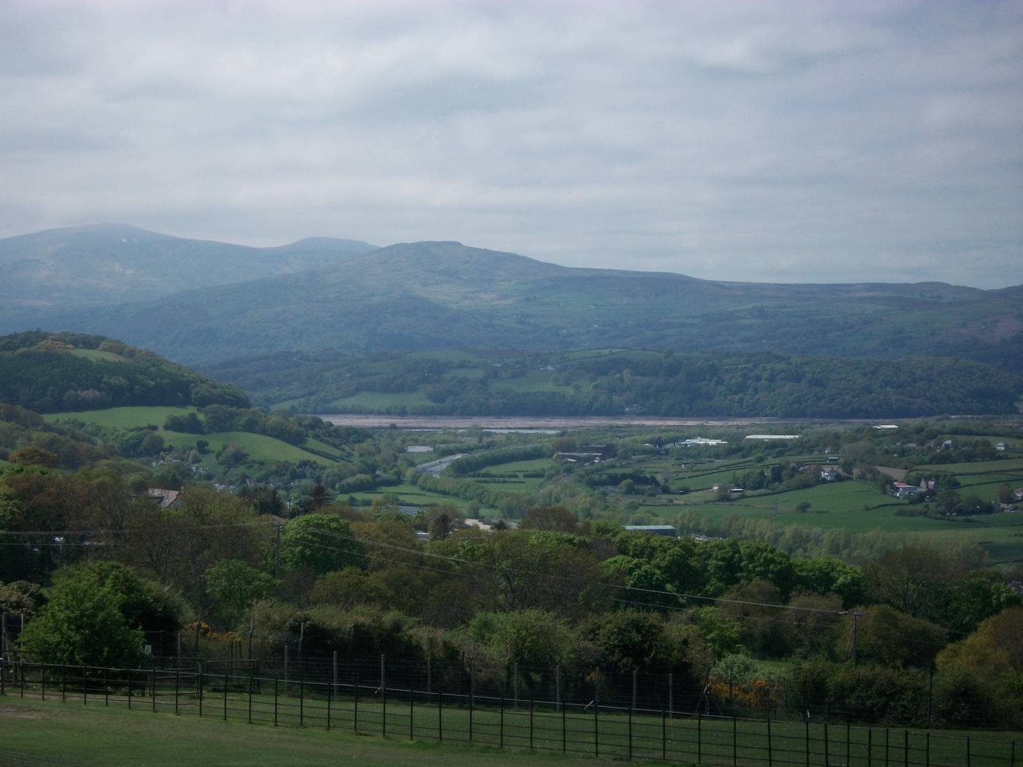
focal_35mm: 96
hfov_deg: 20.4
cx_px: 512
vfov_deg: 15.4
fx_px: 2837
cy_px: 384
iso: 80
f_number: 10
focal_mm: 17.1
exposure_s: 1/200
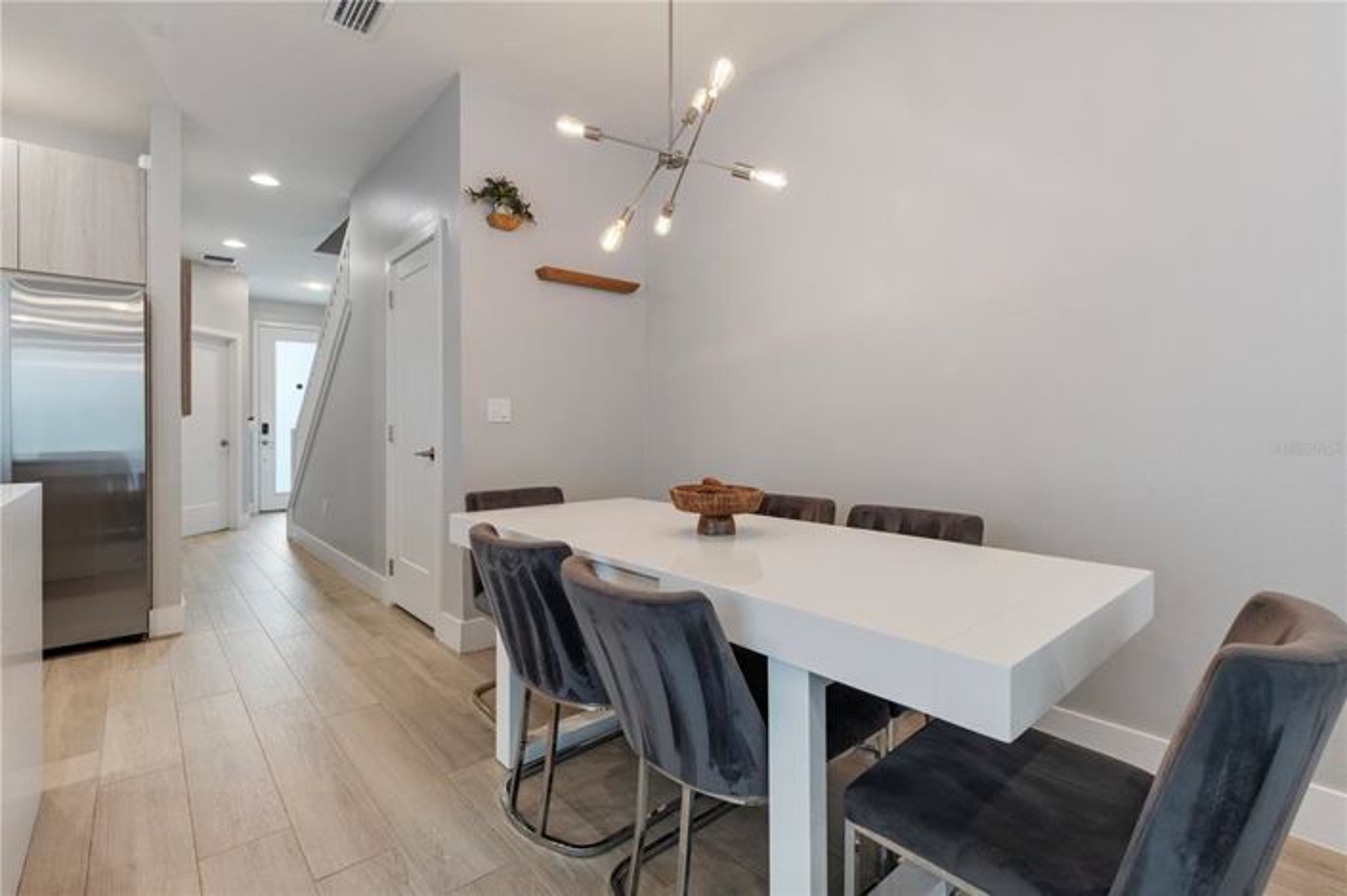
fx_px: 598
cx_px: 674
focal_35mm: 16
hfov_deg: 96.8
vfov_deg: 73.7
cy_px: 448
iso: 640
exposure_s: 1/15
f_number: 8
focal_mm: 16
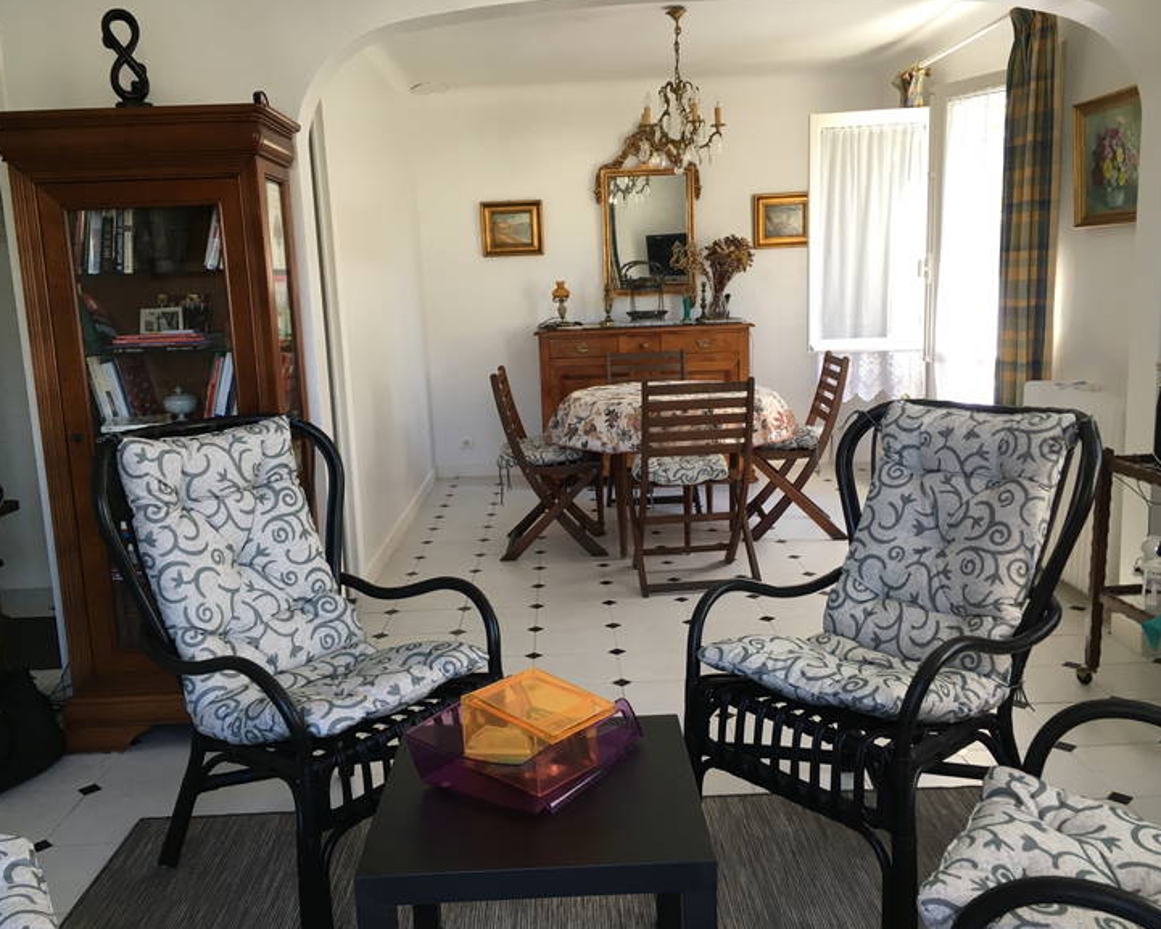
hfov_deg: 57.2
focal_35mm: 31
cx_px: 580
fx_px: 1065
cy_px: 469
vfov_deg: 47.1
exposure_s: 1/33
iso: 25
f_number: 2.2
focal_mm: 4.15
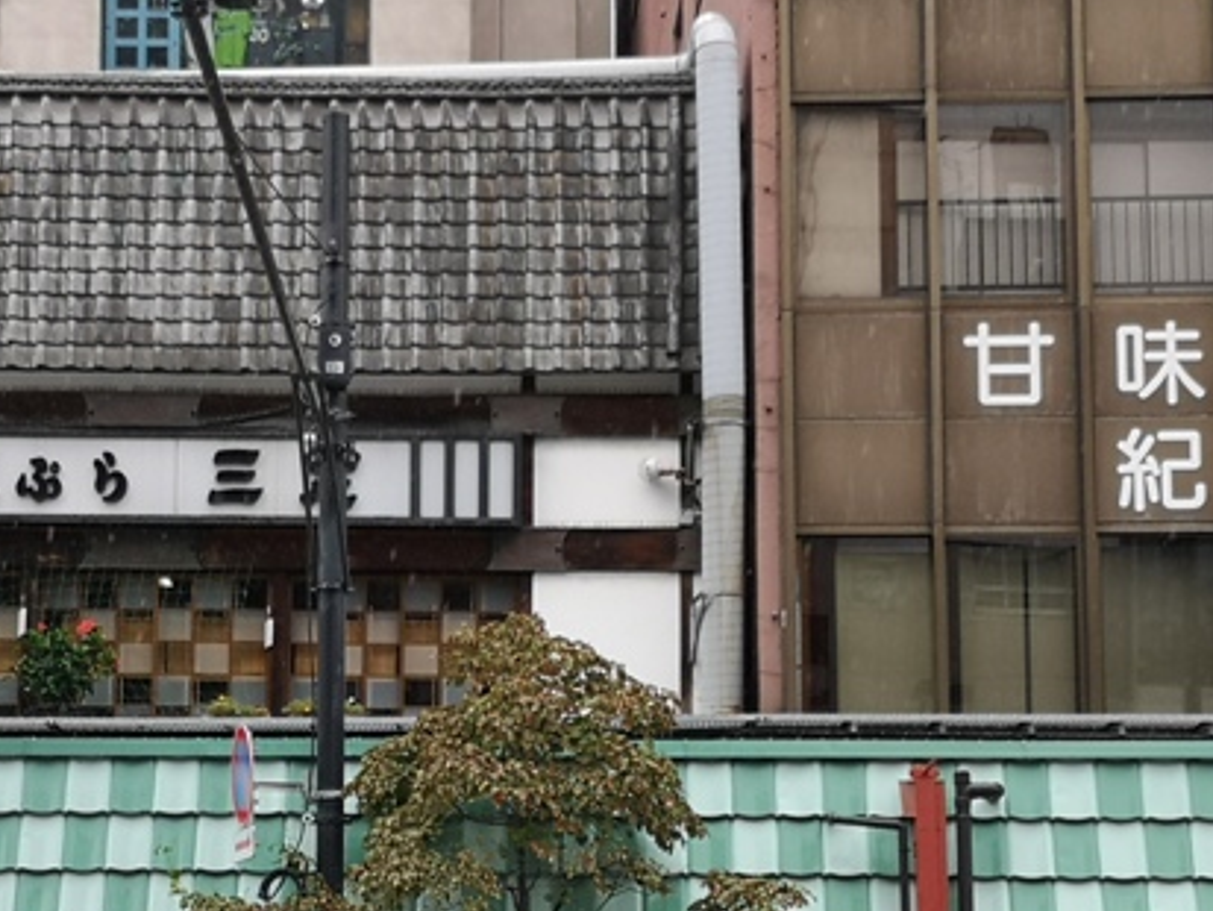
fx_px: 3120
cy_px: 658
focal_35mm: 89
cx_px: 426
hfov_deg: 21.9
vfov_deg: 16.5
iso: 50
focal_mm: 3.95
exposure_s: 1/538
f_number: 1.8
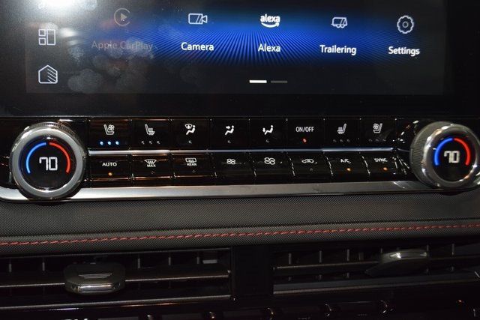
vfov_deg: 25.1
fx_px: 720
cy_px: 160
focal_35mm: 54
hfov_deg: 36.9
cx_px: 240
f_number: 5
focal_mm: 36
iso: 1250
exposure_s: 1/30
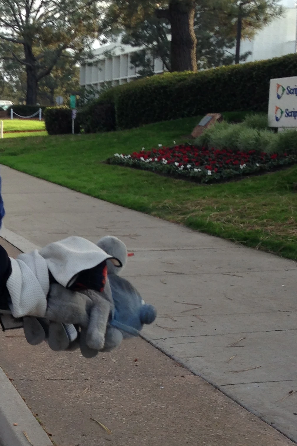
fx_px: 916
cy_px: 285
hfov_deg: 17.5
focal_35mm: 74
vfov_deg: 27.2
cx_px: -61
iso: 50
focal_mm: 4.12
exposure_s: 1/271
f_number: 2.4
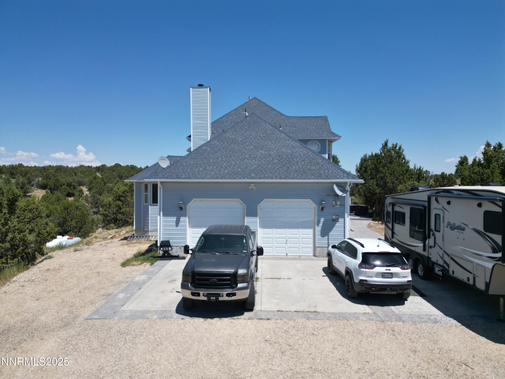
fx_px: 350
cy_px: 190
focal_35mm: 24
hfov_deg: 71.6
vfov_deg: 56.8
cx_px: 252
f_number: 1.7
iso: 120
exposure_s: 1/4000
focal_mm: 6.72
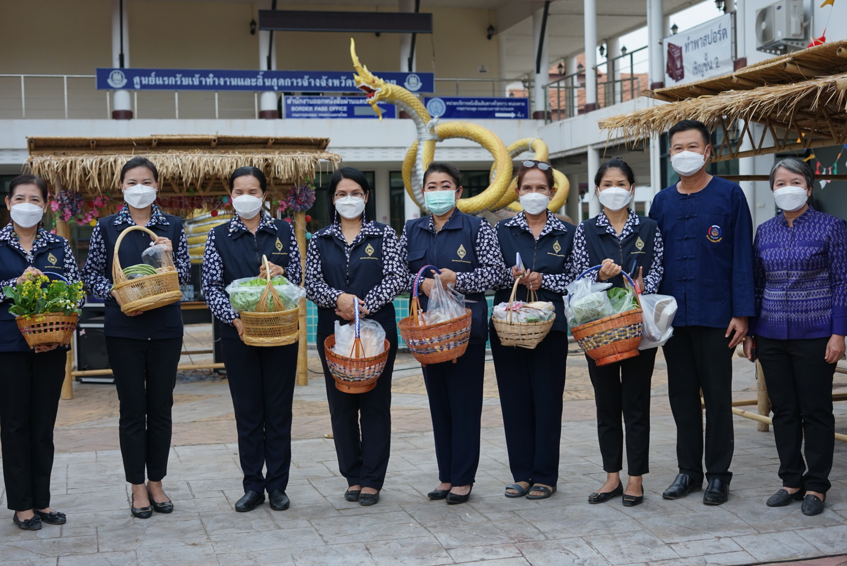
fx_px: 1177
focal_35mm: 50
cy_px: 283
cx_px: 424
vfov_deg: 27.0
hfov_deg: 39.6
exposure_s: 1/160
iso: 500
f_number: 4
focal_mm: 50
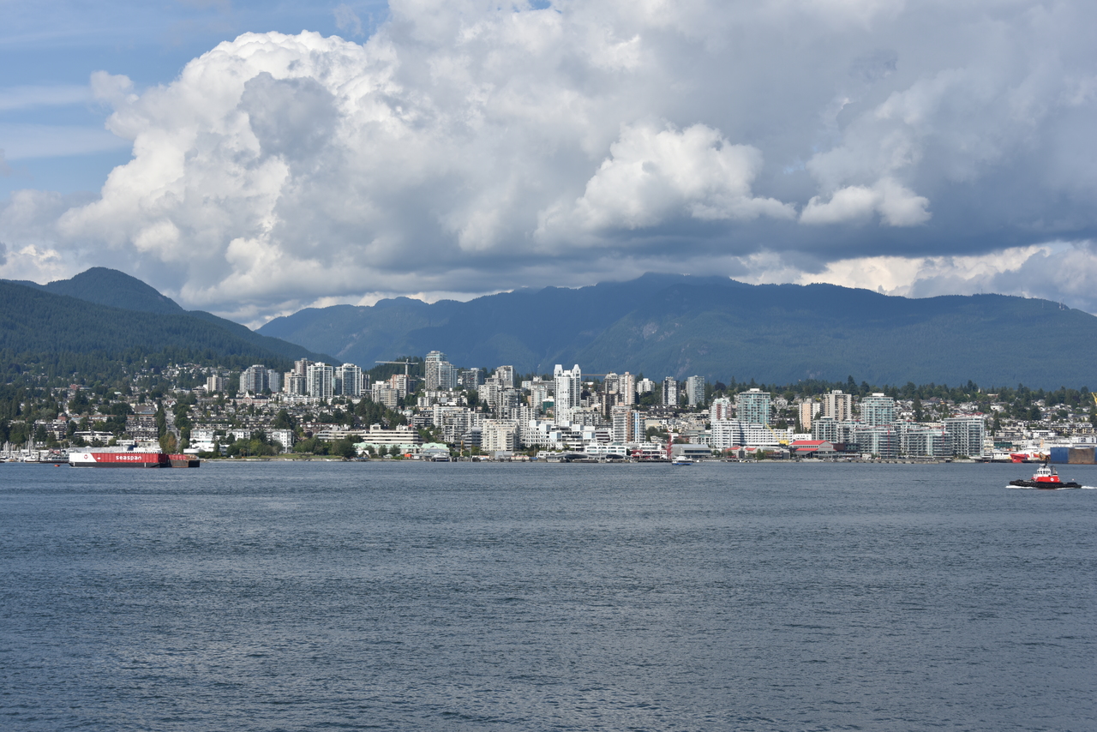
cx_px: 548
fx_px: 1890
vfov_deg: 21.9
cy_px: 366
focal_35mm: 62
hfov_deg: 32.4
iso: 100
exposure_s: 1/320
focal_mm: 62
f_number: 9
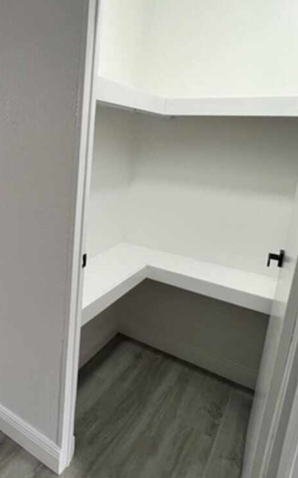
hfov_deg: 47.9
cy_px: 213
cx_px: 55
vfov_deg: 74.6
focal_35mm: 24
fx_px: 312
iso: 125
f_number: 1.8
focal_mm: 1.57
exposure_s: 1/120
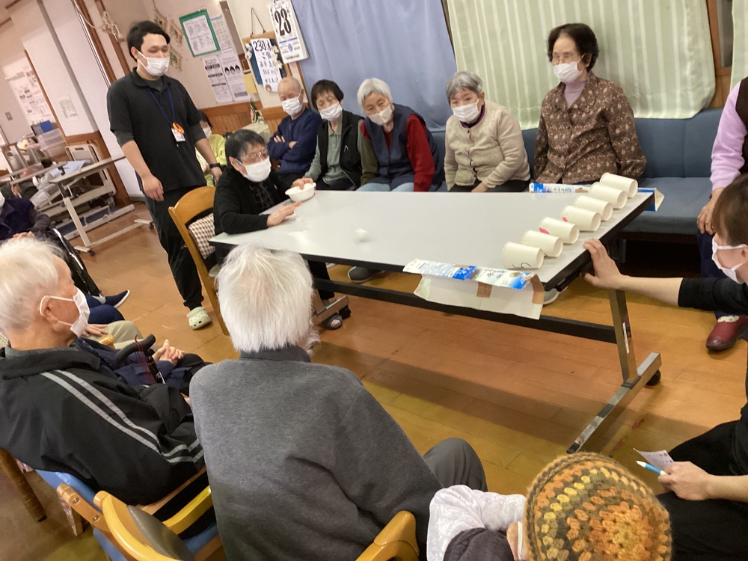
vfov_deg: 45.4
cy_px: 280
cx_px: 374
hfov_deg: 58.4
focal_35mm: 31
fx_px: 670
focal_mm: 3.3
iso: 320
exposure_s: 1/60
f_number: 2.4
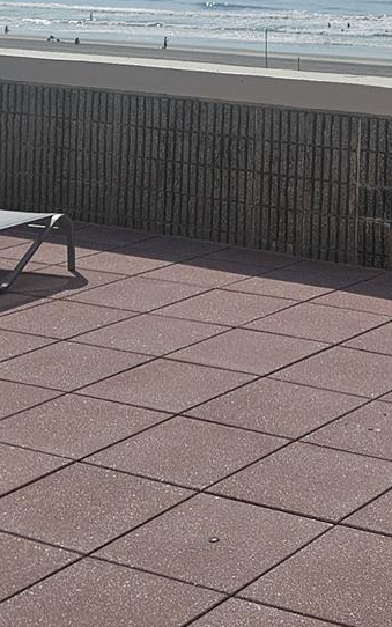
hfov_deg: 14.0
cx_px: 505
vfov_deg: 21.6
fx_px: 1538
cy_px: -93
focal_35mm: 90
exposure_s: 1/7630
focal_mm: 5.4
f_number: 1.8
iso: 25
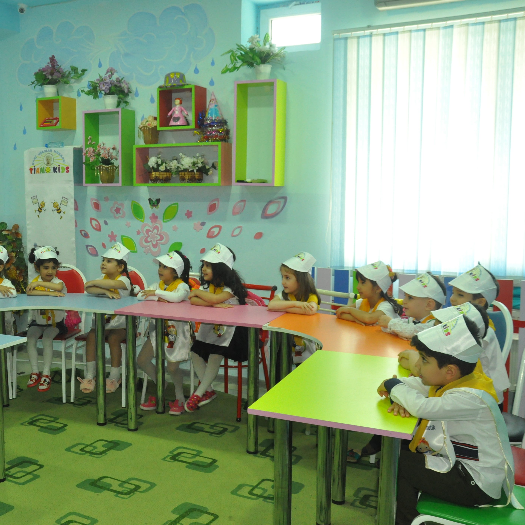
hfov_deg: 40.3
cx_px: 141
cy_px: 261
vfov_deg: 41.3
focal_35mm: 41
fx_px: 697
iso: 1250
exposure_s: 1/50
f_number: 5.6
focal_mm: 21
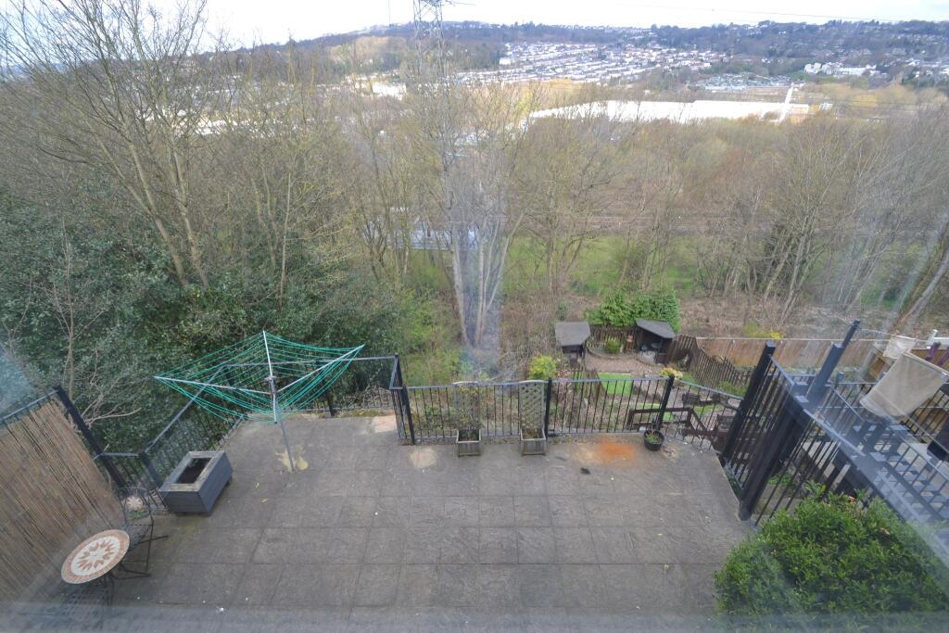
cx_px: 474
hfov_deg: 100.4
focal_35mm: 15
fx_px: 395
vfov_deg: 77.3
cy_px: 316
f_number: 5.6
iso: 180
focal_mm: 10
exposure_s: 1/125
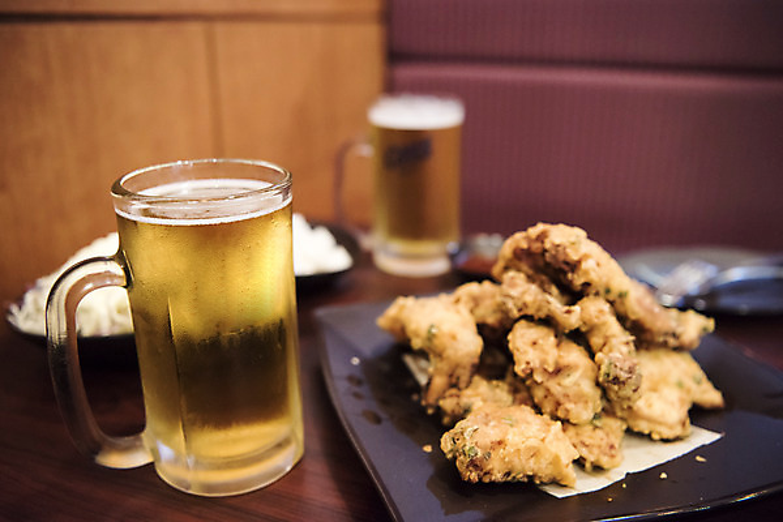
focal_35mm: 32
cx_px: 392
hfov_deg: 58.7
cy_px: 261
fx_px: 696
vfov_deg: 41.1
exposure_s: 1/60
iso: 2000
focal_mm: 32
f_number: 2.8
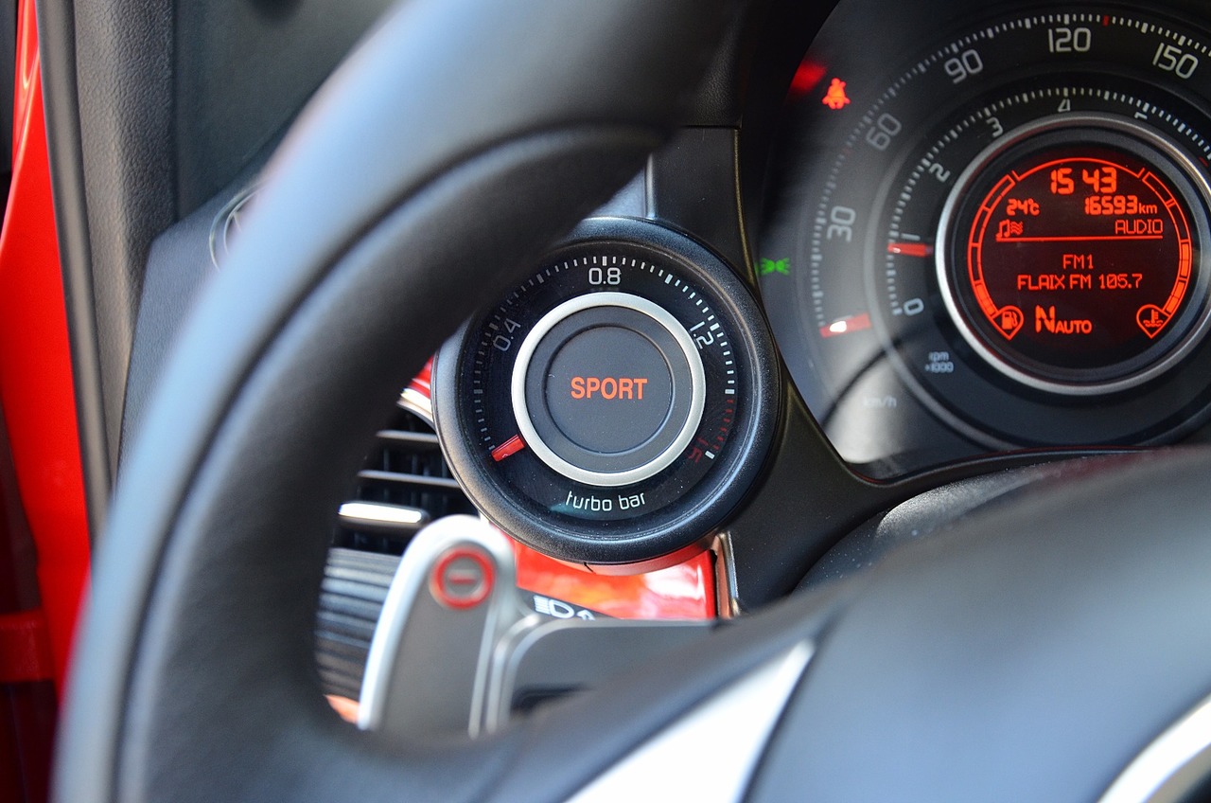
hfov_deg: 41.2
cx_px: 606
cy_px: 402
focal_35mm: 48
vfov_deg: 28.0
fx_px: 1611
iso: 640
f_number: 4.2
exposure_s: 1/60
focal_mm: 32
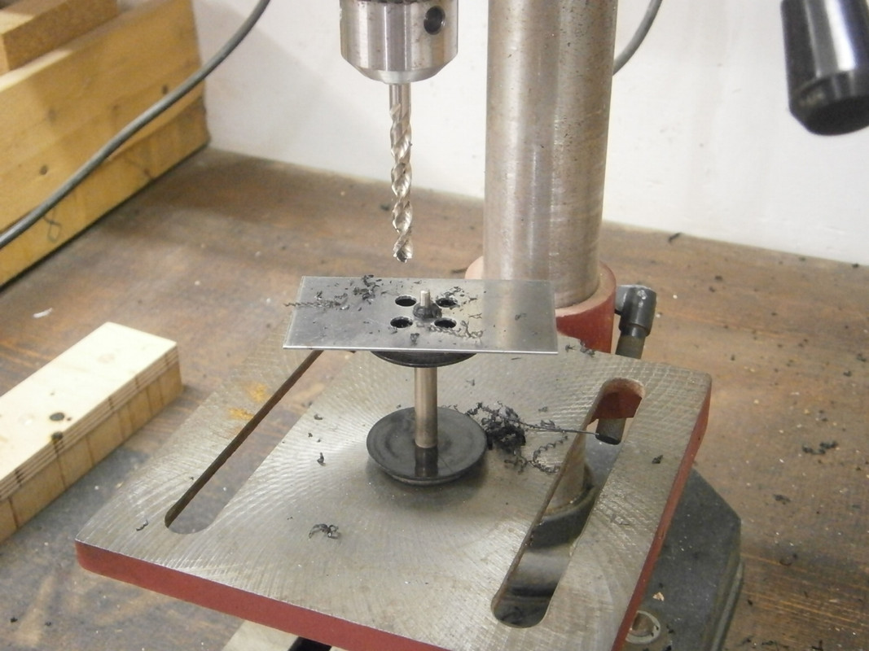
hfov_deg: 40.4
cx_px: 434
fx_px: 1180
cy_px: 326
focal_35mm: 47
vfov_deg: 30.9
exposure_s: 1/20
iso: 800
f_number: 3.4
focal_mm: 8.3
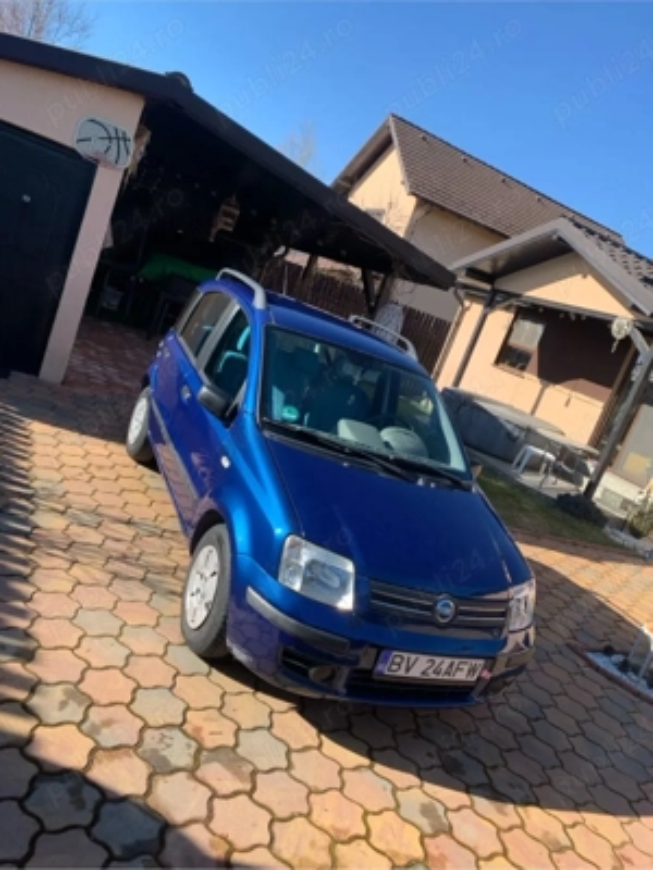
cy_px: 435
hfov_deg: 53.1
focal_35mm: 26
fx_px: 654
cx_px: 326
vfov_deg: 67.3
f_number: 1.8
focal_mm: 4.25
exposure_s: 1/887
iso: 25
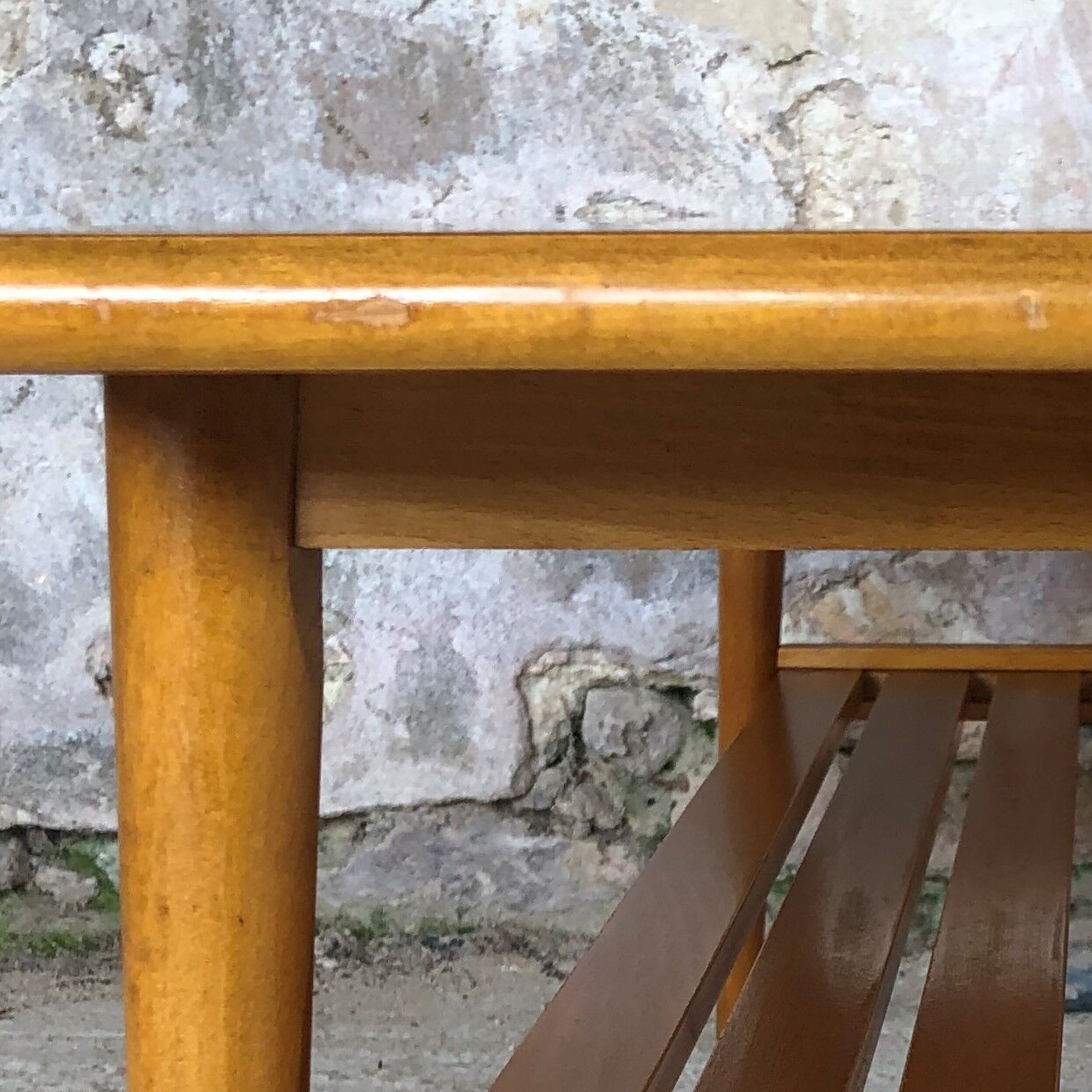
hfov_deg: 21.9
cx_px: 1106
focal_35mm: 76
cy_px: 1335
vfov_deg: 21.1
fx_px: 2712
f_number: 1.8
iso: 40
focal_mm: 3.99
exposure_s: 1/120
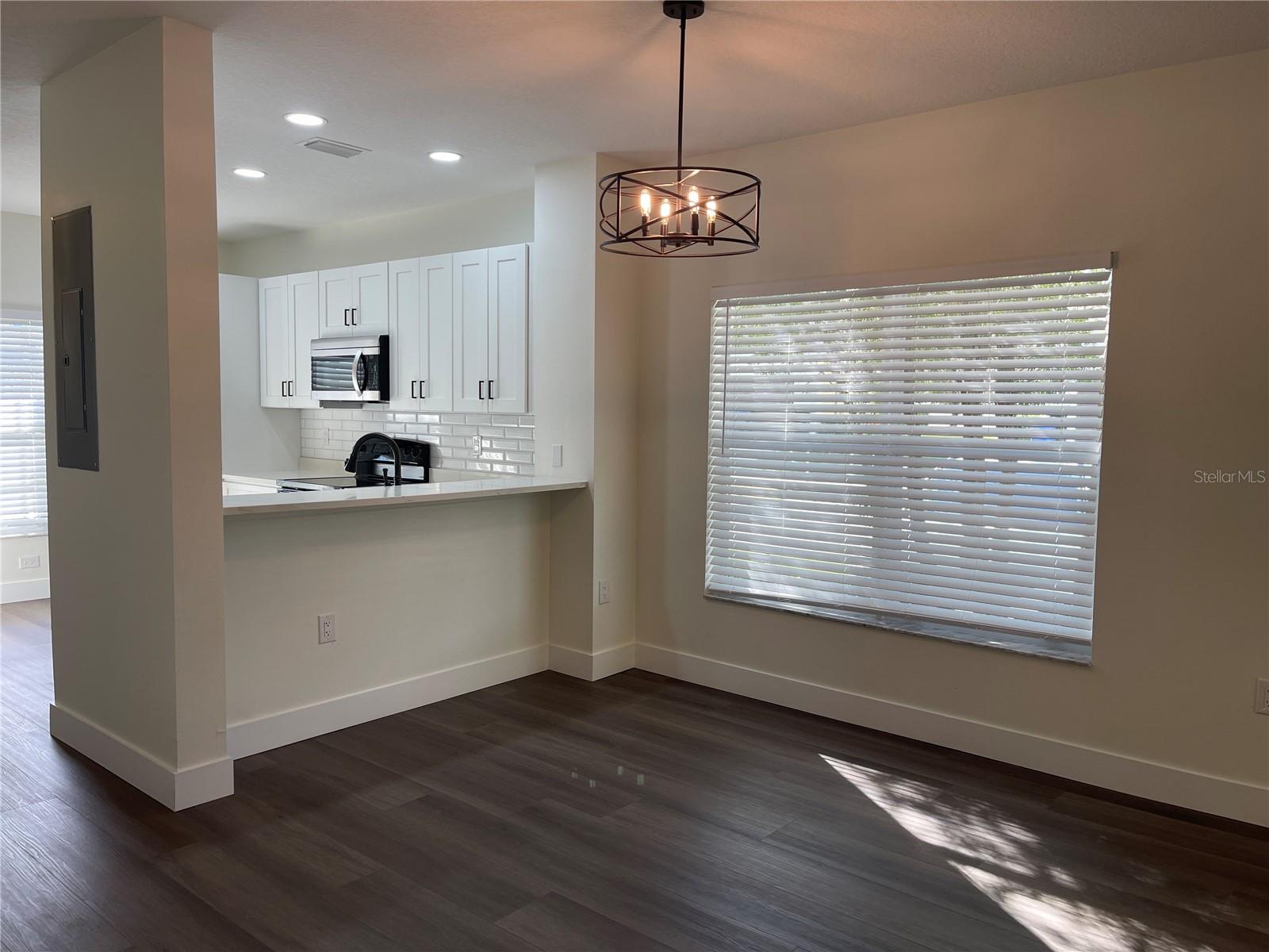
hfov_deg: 67.3
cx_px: 634
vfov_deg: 53.1
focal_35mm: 26
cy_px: 476
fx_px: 953
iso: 50
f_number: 1.6
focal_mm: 5.1
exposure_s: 1/120
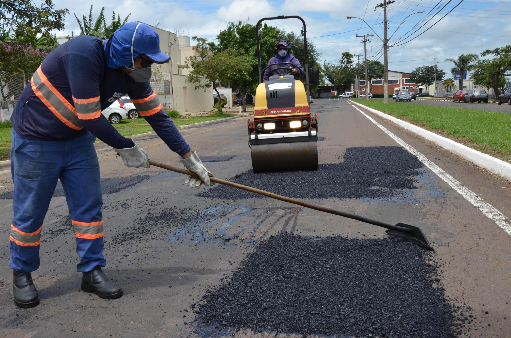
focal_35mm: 33
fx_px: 467
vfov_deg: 39.8
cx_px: 256
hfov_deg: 57.3
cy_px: 169
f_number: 13
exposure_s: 1/640
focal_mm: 22
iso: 800
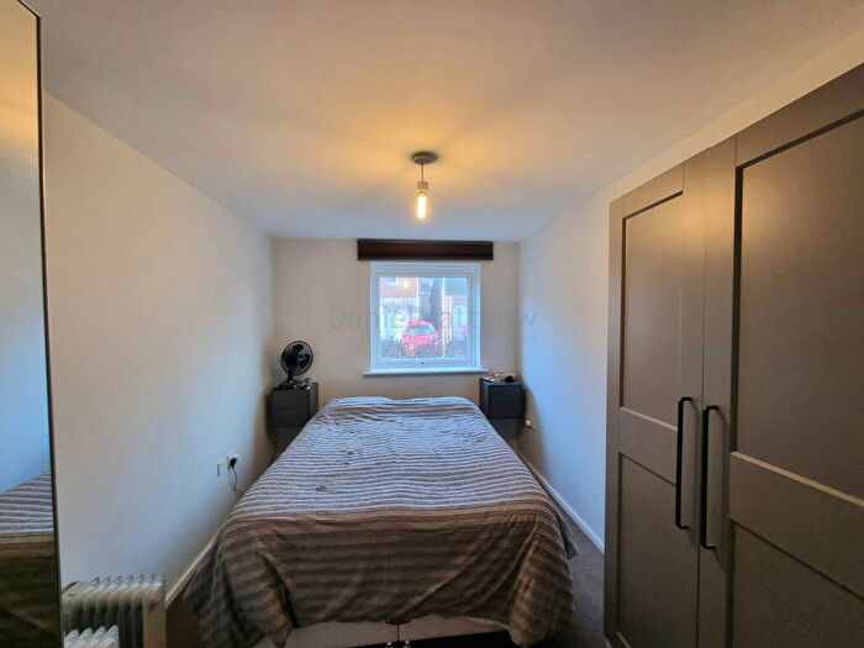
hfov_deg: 106.2
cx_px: 432
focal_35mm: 13
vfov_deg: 89.9
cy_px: 324
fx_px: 324
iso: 320
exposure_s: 1/33
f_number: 2.2
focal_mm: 2.2
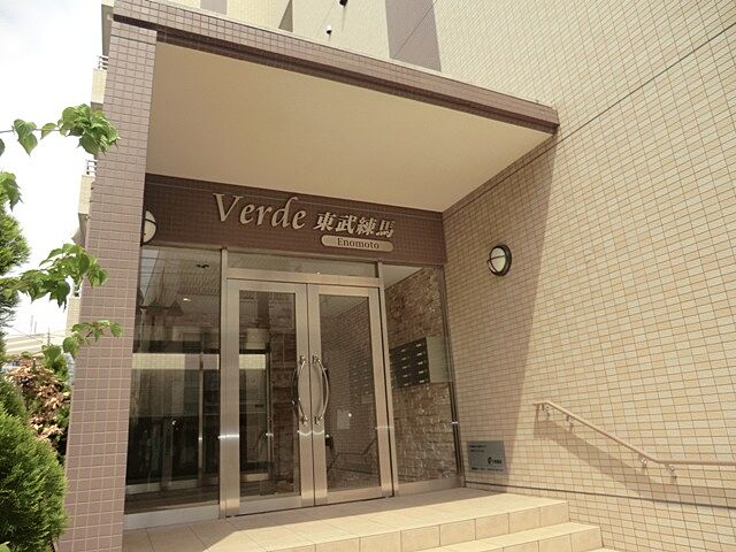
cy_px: 276
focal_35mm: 24
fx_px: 510
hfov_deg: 71.6
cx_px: 368
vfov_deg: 56.8
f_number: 3.2
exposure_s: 1/800
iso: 80
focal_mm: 4.3
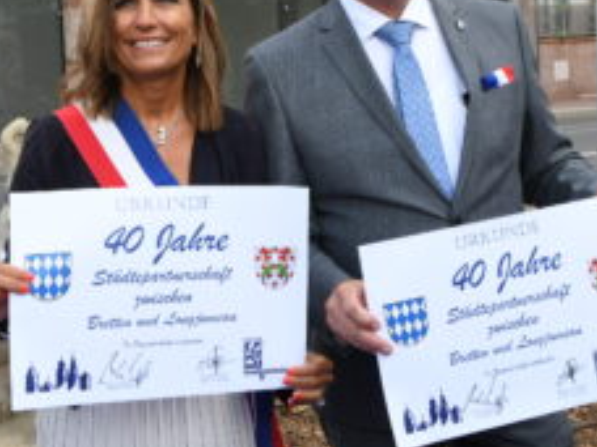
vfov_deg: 20.6
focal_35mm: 71
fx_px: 1224
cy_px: 124
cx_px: 325
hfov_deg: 27.4
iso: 180
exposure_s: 1/125
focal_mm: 28
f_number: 9
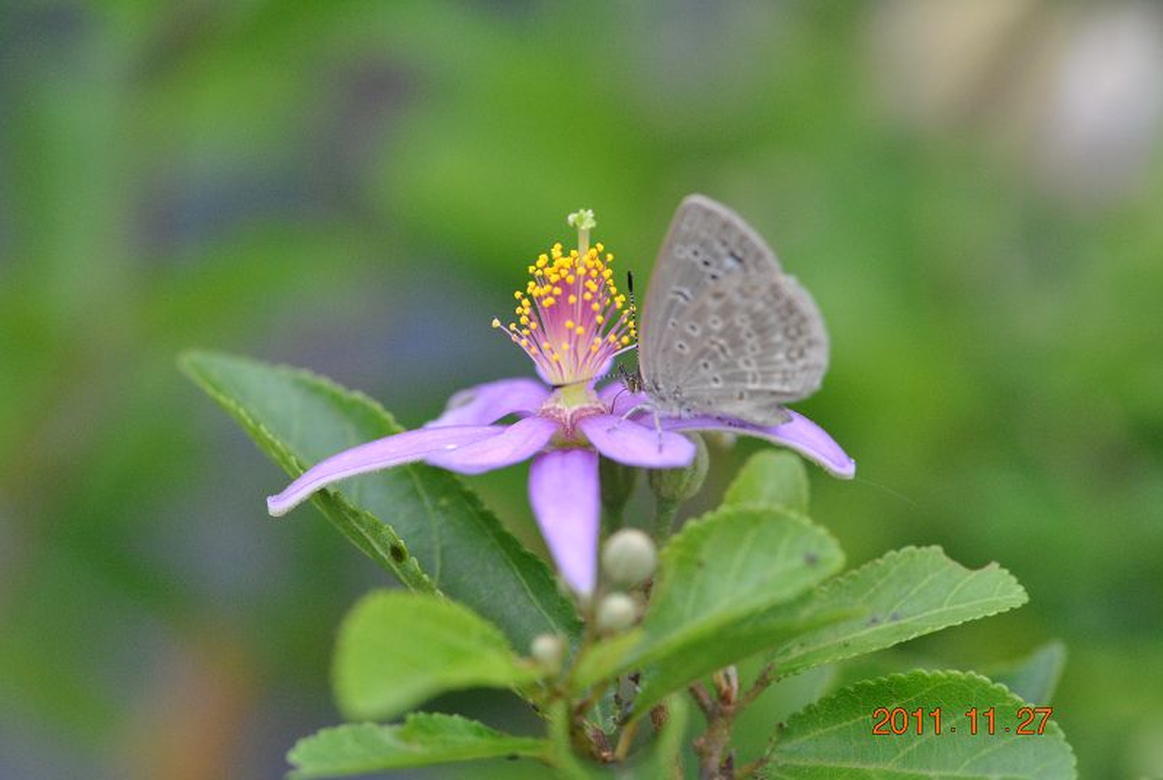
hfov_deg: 13.0
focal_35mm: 158
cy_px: 390
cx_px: 582
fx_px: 5096
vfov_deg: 8.7
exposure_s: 1/200
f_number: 5
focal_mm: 105
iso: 800
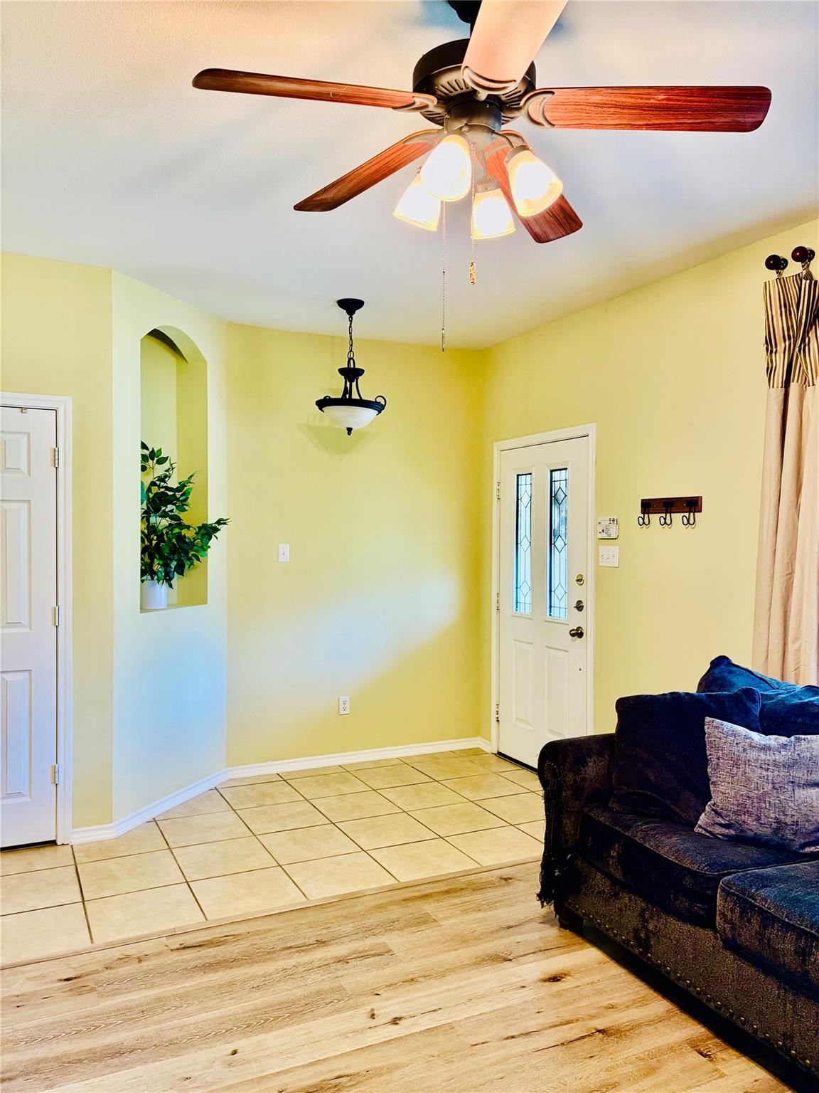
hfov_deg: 53.1
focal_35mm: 26
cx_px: 410
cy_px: 546
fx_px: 820
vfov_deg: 67.3
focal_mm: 5.96
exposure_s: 1/60
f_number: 1.6
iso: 160
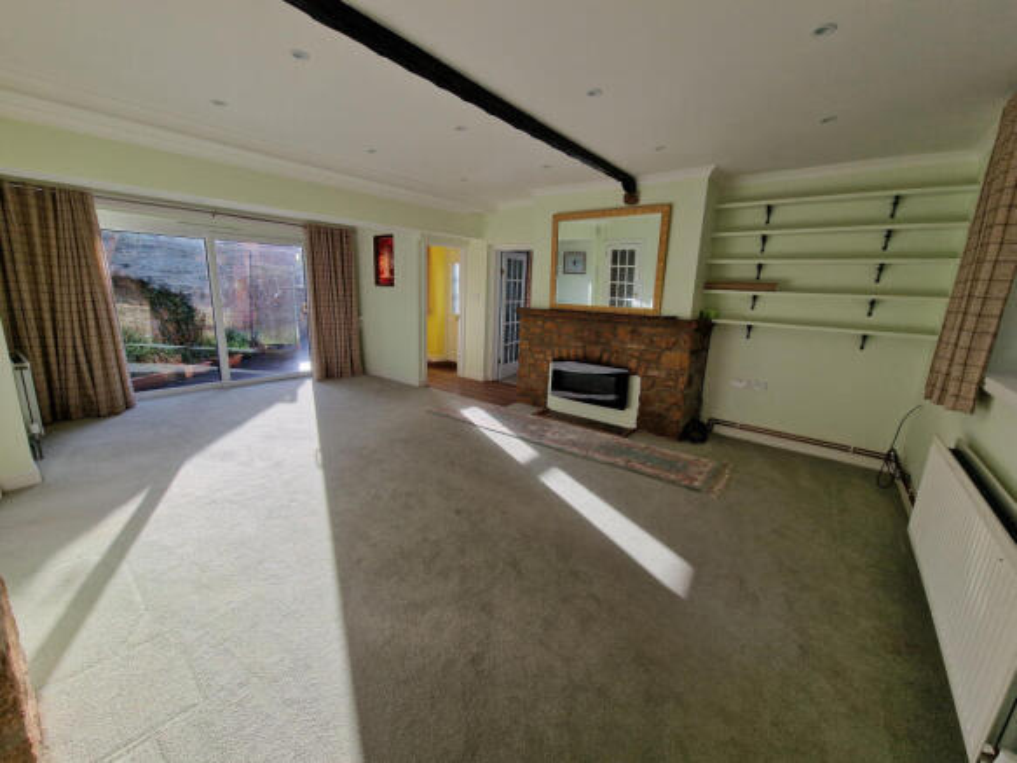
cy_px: 382
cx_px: 508
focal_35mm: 13
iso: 50
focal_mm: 2.2
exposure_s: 1/472
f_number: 2.2
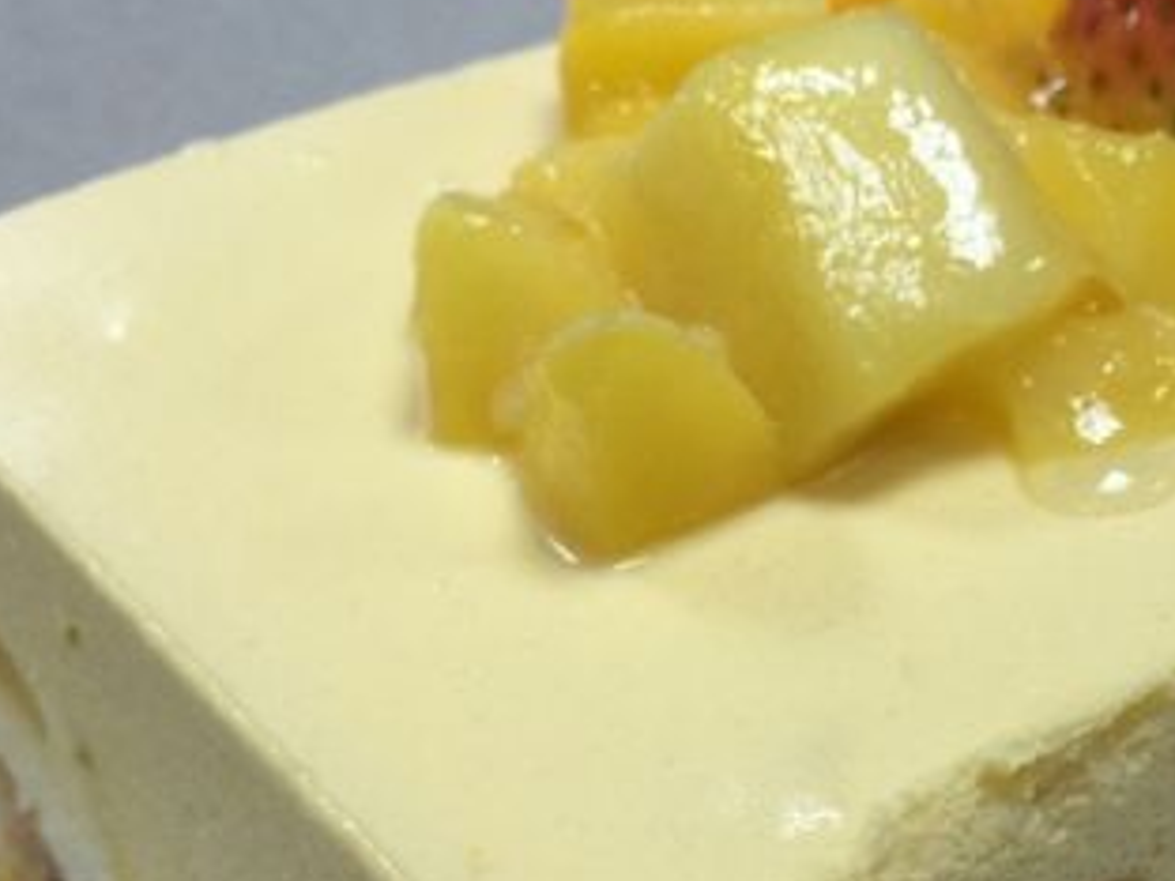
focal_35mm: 65
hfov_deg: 28.7
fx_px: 2206
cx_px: 1058
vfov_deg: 22.6
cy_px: 506
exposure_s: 1/33
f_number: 2.2
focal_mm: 4.15
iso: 40
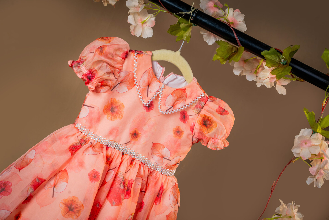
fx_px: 960
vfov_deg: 13.0
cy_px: 110
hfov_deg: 19.5
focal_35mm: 105
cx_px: 164
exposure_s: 1/200
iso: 50
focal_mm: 105
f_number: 9
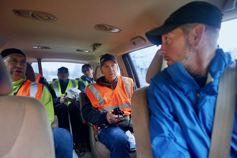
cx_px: 118
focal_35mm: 20
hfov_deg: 84.0
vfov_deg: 61.9
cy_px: 79
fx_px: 132
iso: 1600
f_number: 1.8
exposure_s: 1/250
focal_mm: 20
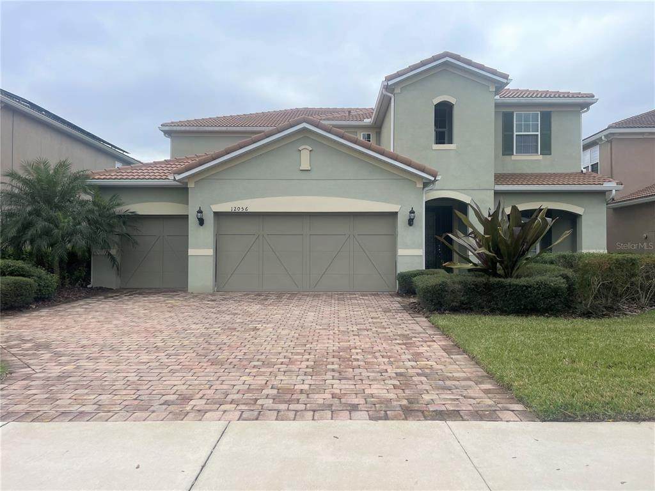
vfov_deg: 53.1
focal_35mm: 26
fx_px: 492
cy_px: 246
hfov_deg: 67.3
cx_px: 328
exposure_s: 1/4292
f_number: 1.6
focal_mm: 4.2
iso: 50
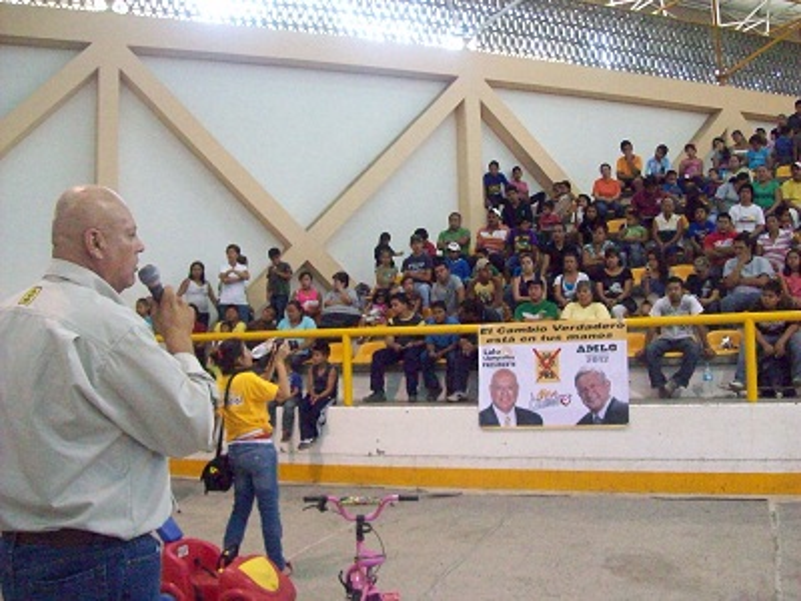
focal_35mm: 36
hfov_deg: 51.4
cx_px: 400
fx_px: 833
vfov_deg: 39.7
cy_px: 300
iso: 646
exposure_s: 1/64
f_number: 2.7
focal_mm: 6
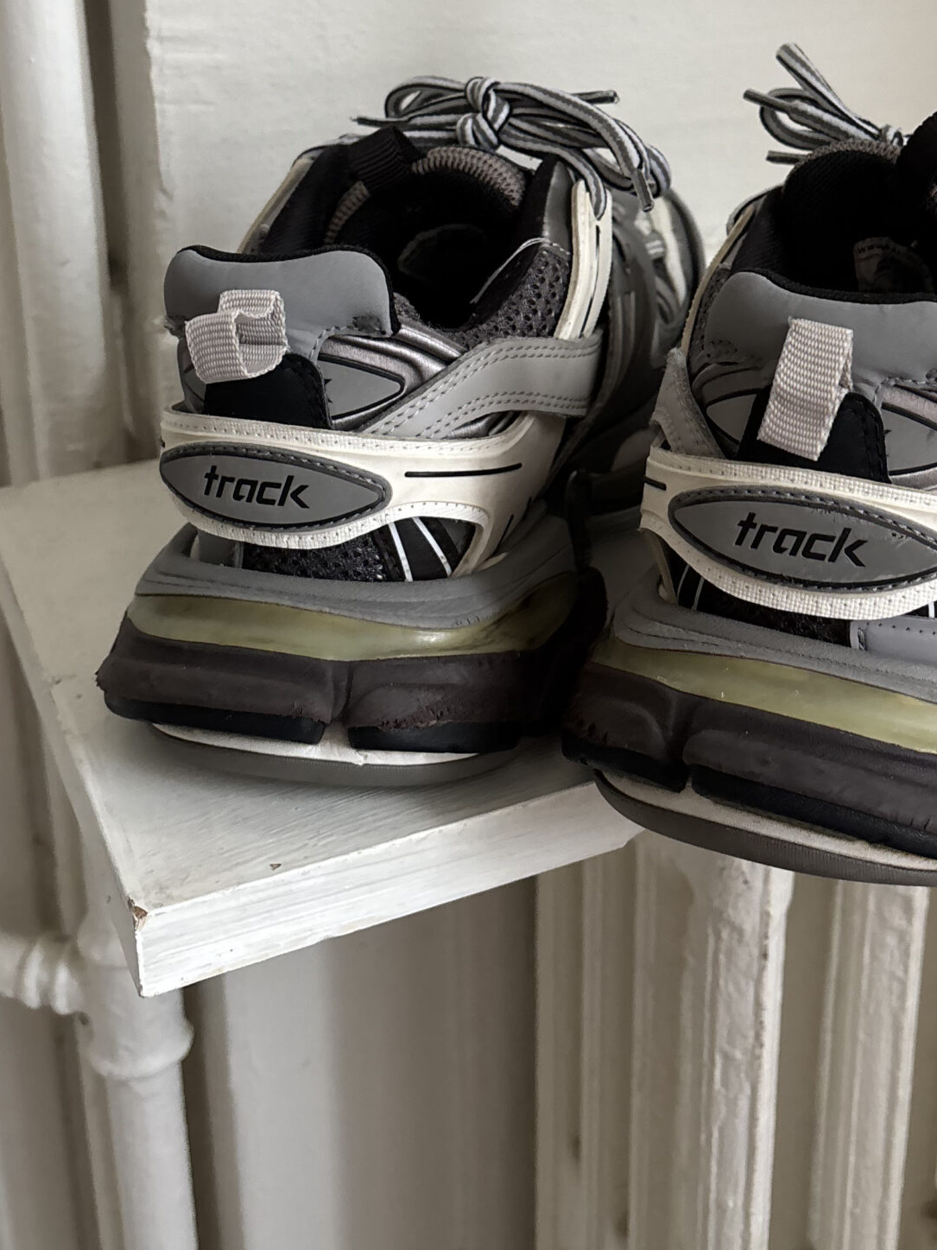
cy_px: 261
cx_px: 581
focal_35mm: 46
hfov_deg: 31.4
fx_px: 1660
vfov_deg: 39.7
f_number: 1.6
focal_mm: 5.96
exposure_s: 1/60
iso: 320
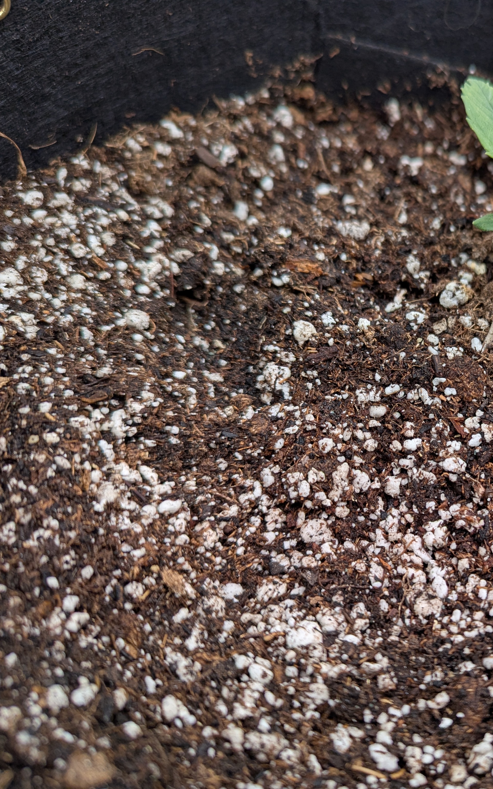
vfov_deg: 56.7
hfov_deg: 35.6
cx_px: 421
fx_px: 731
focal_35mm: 34
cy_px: 394
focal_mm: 6.81
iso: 52
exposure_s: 1/618
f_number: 1.85
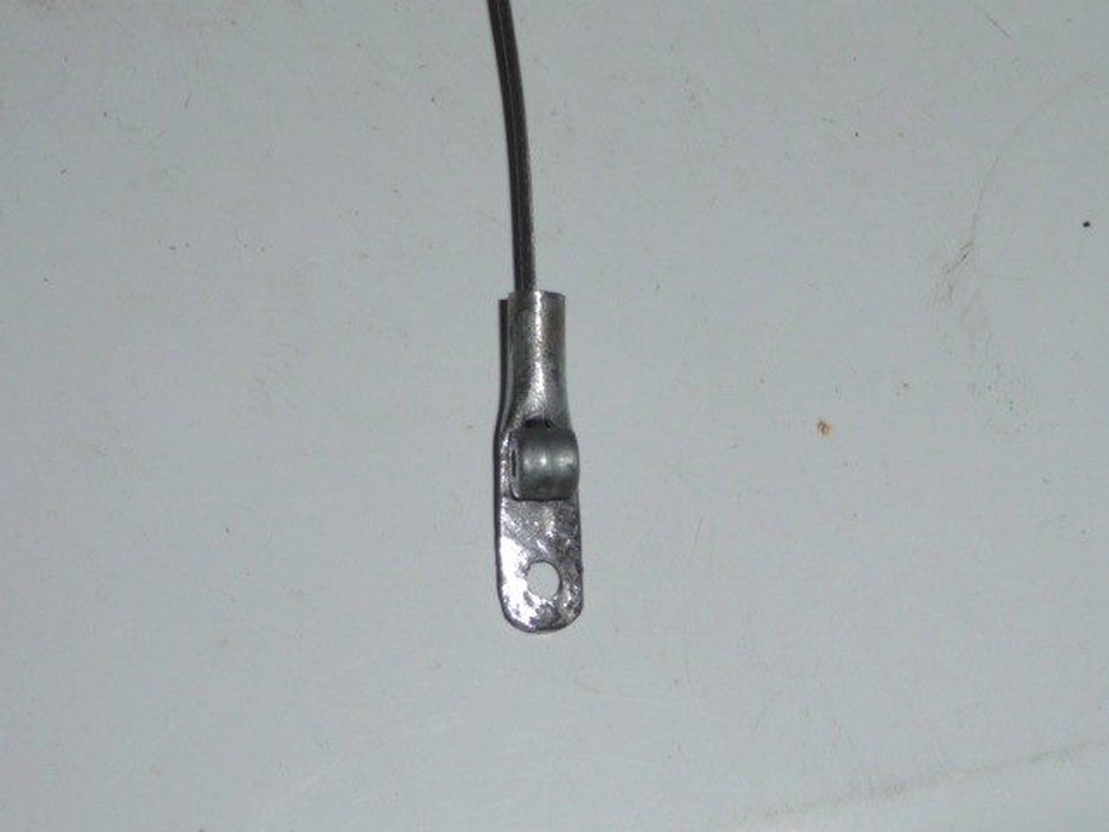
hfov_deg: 24.1
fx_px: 2595
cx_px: 554
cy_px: 416
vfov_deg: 18.2
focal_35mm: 81
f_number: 4.2
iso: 100
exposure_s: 1/30
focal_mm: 8
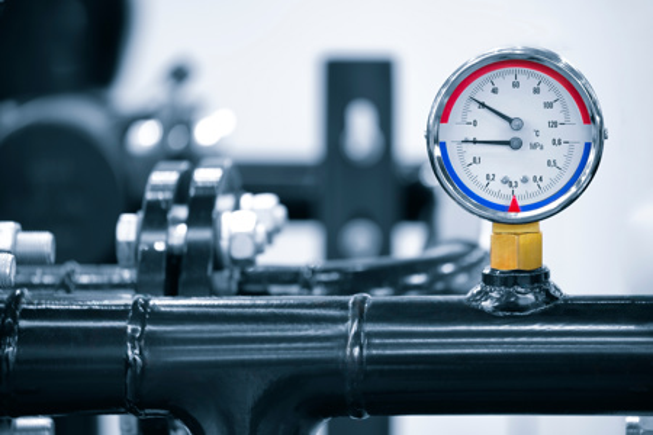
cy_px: 218
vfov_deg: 11.4
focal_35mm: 120
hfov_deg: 17.1
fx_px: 2176
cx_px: 326
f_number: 2.8
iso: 200
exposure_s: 1/2
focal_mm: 80
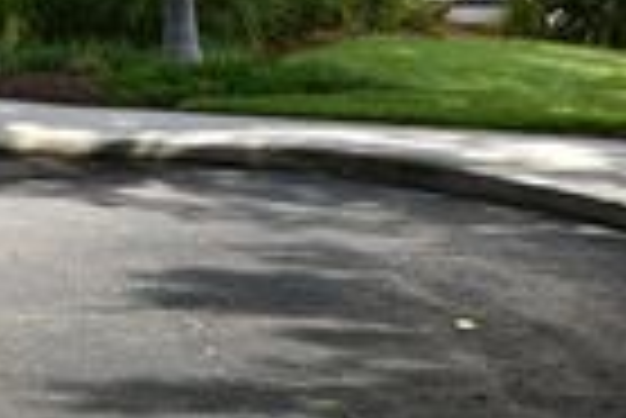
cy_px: 858
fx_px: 3690
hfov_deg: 9.7
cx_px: 414
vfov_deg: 6.3
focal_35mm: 212
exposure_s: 1/250
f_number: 8
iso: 200
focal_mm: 23
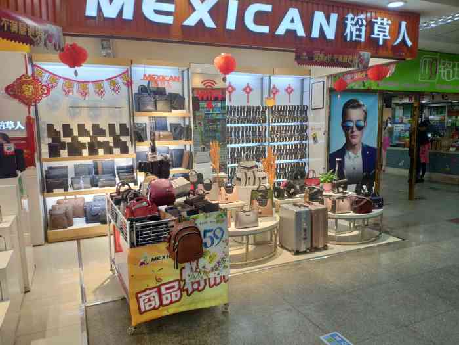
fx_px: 278
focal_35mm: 21
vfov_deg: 63.4
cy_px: 172
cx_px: 230
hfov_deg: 79.0
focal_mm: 4.22
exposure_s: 1/100
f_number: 1.8
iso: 230
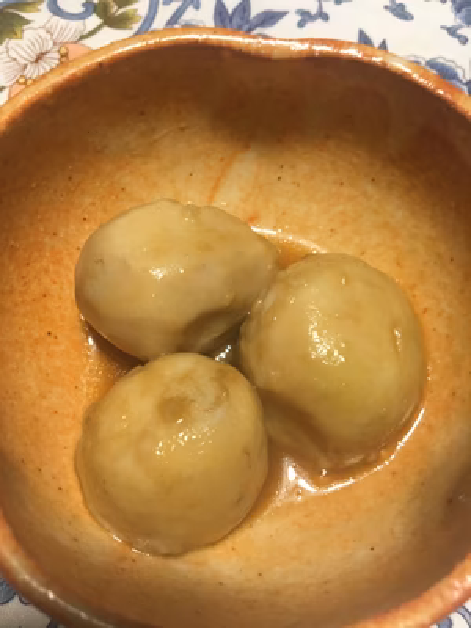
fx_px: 526
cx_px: 236
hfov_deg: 48.2
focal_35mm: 29
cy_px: 314
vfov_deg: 61.7
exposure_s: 1/30
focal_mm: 4.15
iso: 100
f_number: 2.2
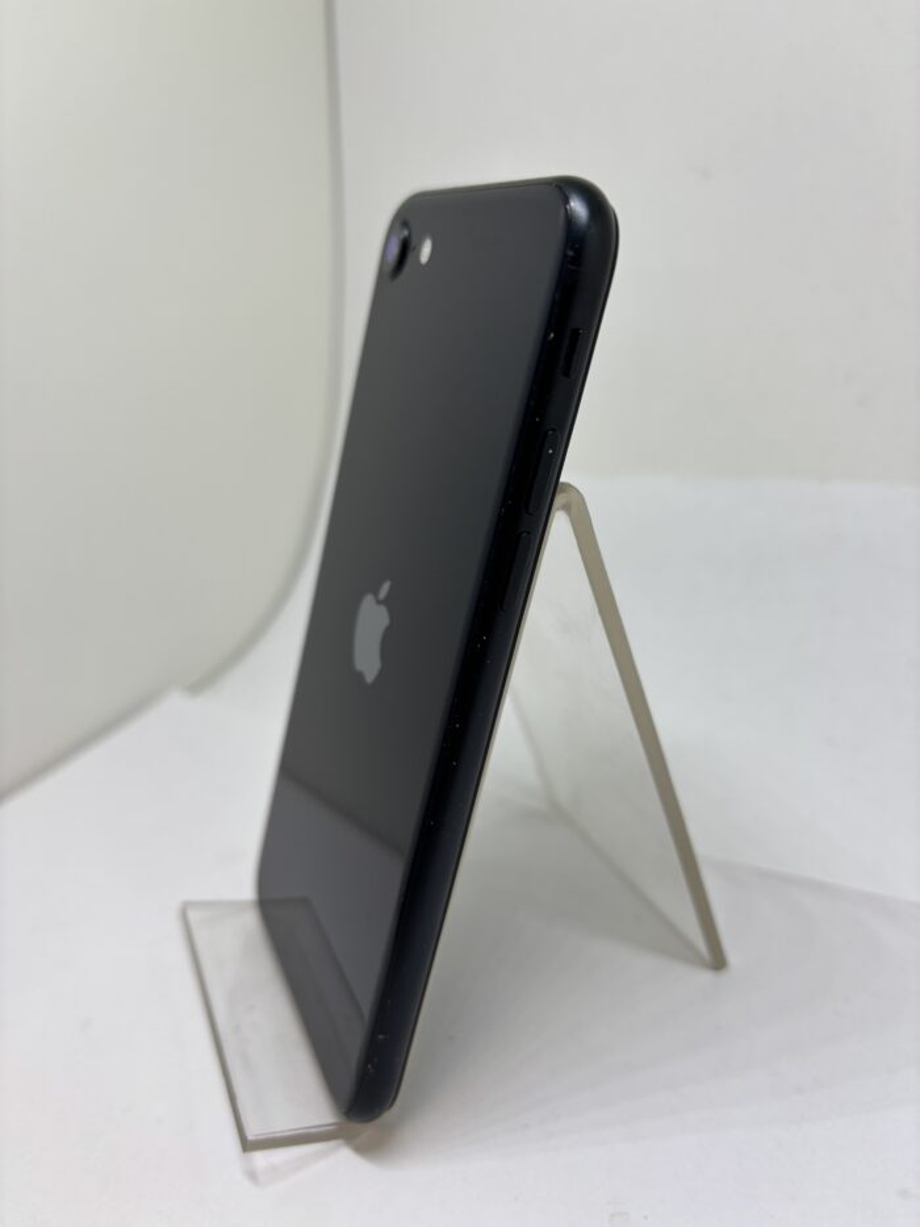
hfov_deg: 53.1
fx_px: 921
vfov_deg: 67.3
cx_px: 460
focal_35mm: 26
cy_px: 614
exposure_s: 1/101
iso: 32
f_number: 1.6
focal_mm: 5.96
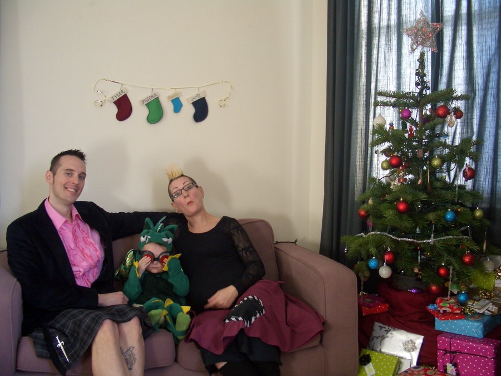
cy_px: 188
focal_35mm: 35
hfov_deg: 52.6
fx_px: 507
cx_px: 250
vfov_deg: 40.7
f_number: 2.6
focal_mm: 5.8
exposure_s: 1/30
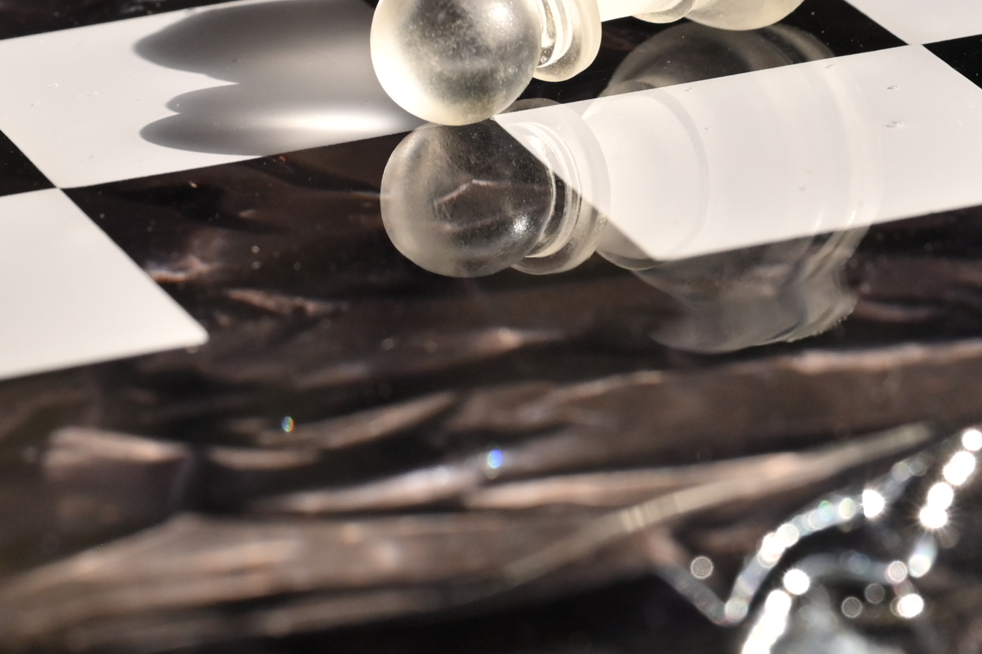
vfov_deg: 4.7
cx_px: 309
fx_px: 7880
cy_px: -168
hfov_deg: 7.1
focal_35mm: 289
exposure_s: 1/500
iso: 250
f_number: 8
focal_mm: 85
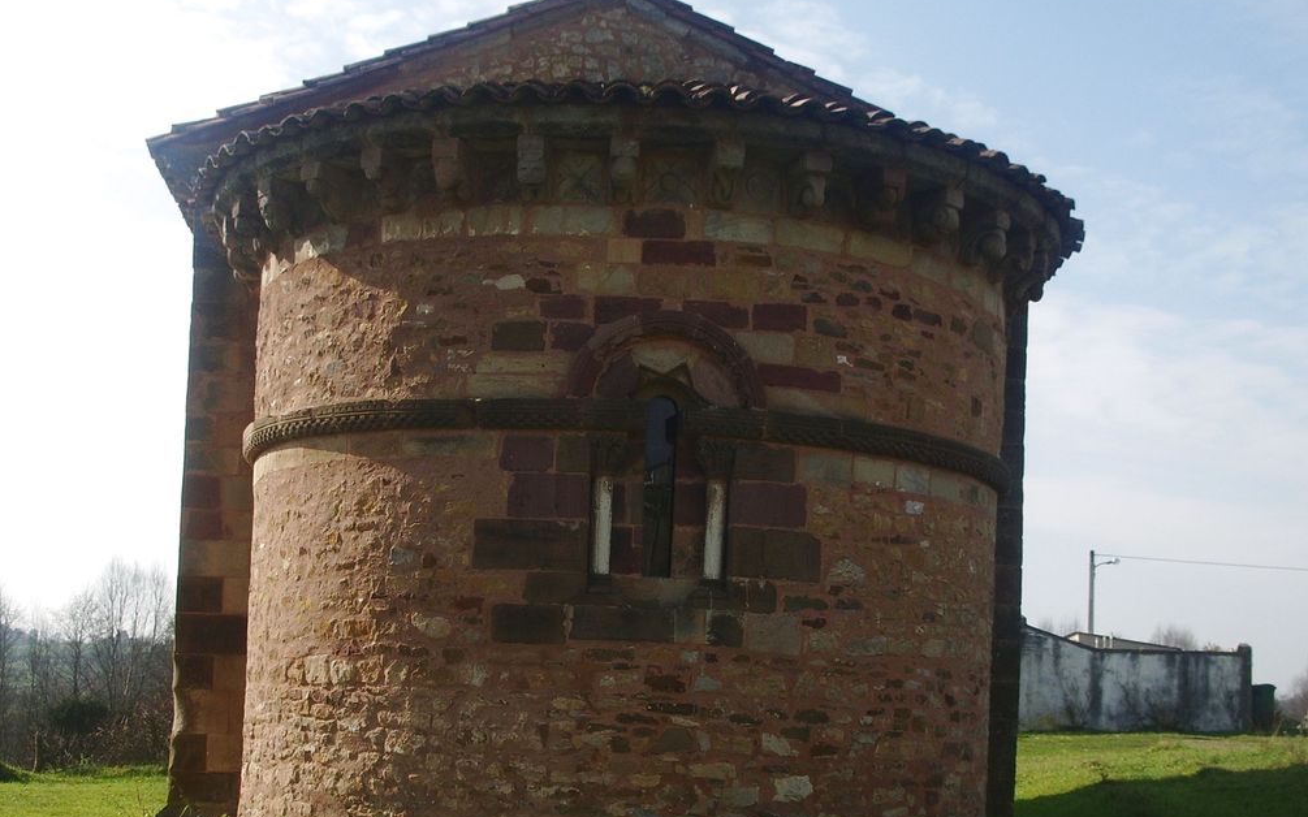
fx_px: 1925
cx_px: 643
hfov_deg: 37.5
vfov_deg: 23.9
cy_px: 481
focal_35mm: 54
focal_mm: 8.2
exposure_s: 1/320
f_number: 5
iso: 50
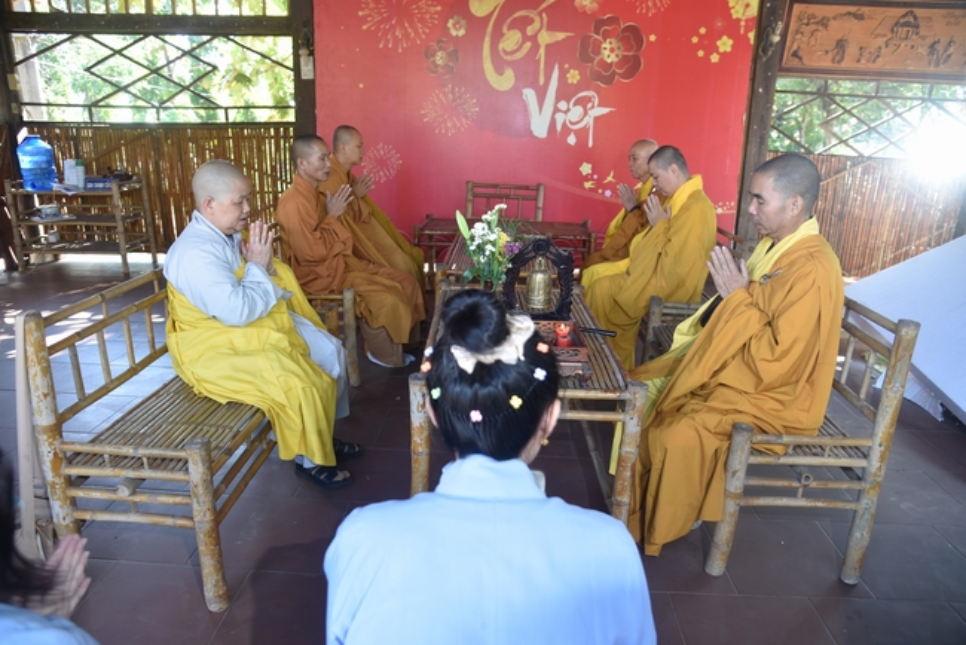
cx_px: 483
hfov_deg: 73.7
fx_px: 644
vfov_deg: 53.2
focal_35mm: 24
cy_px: 322
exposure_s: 1/60
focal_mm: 24
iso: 450
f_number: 4
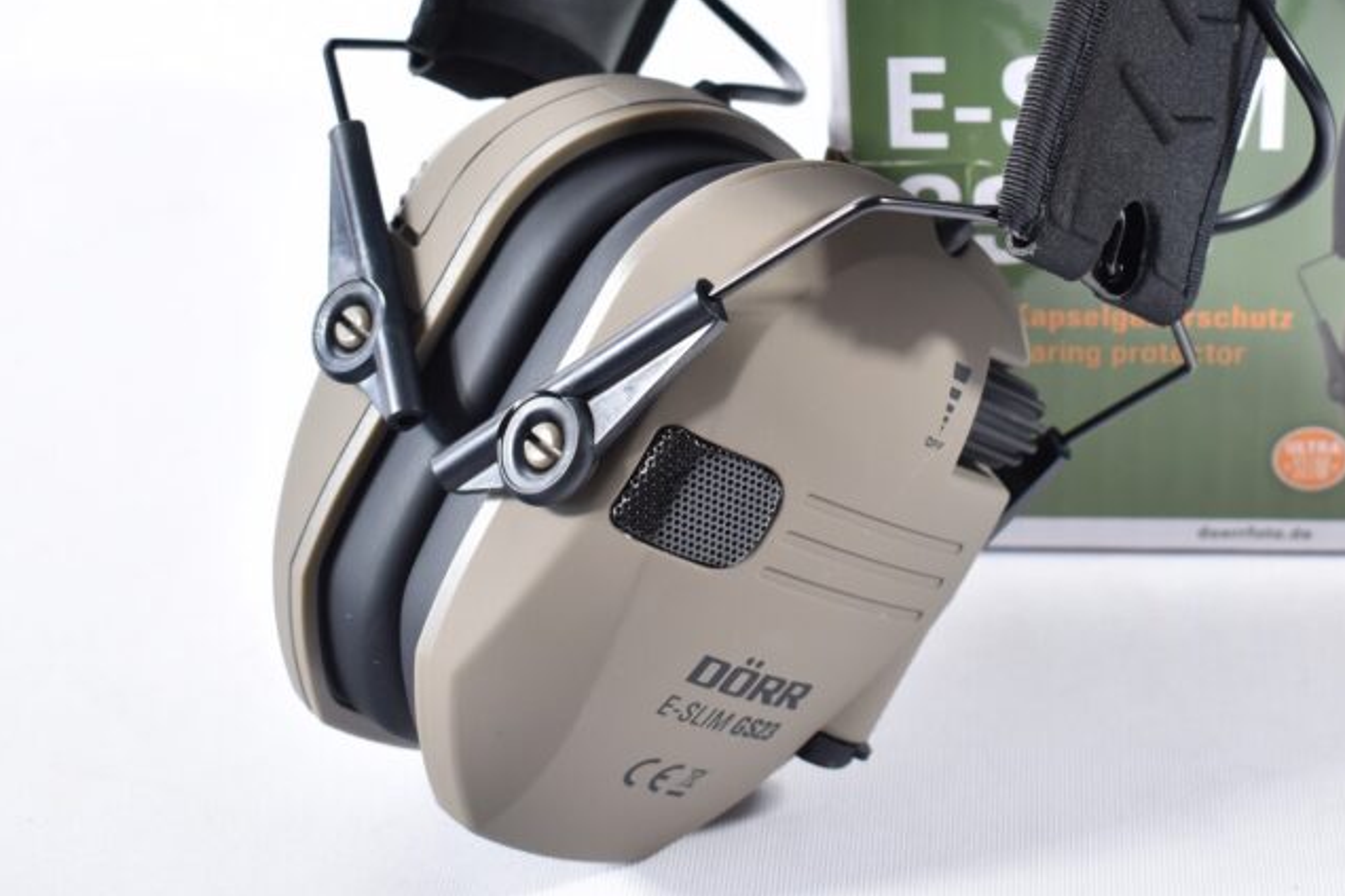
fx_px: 2795
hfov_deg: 26.9
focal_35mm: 75
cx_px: 928
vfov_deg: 18.1
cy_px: 201
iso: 640
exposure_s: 1/40
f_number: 5
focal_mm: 31
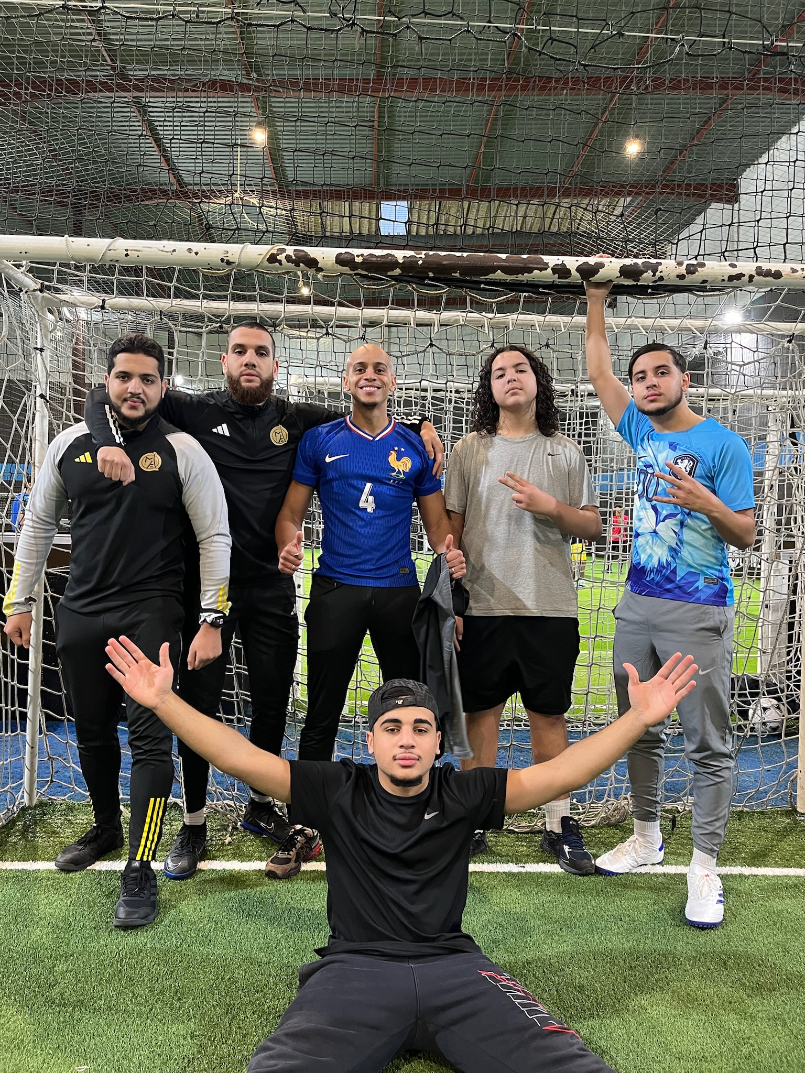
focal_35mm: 26
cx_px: 402
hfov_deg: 53.1
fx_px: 806
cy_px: 536
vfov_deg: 67.3
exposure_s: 1/50
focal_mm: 5.1
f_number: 1.6
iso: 320
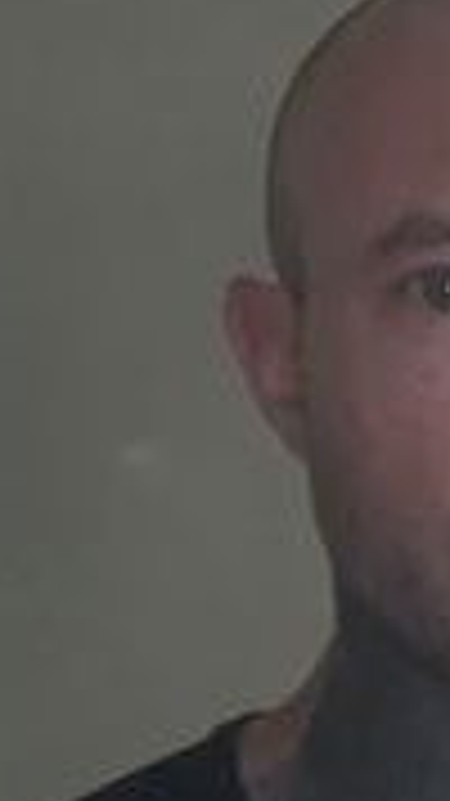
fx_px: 1826
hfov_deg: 13.8
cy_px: 166
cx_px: 482
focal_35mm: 86
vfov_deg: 24.4
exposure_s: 1/16
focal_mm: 2.87
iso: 640
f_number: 2.2
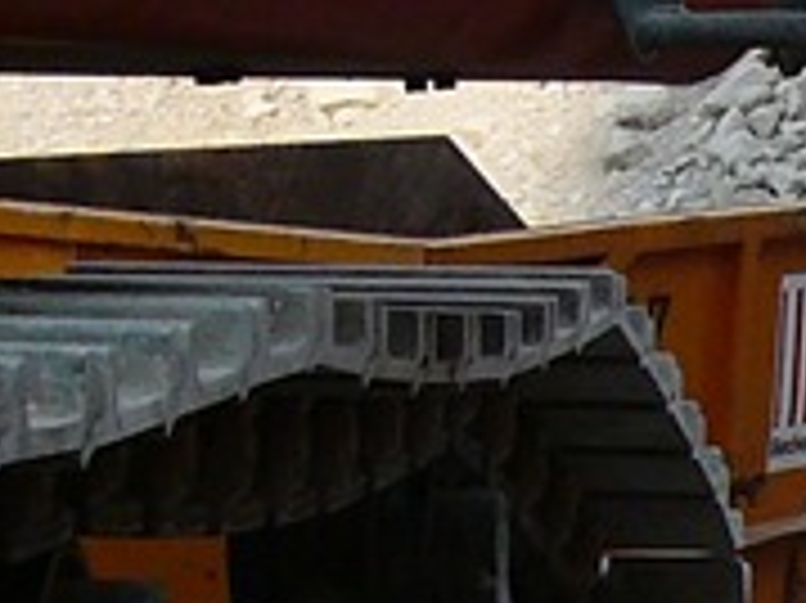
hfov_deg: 8.2
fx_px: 5305
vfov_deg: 6.5
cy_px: 108
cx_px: 1693
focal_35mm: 228
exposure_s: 1/640
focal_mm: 5.4
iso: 100
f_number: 3
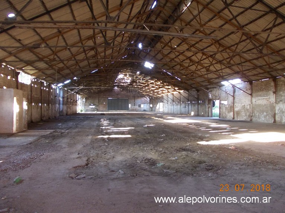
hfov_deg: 63.5
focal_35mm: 28
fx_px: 230
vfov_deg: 49.7
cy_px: 106
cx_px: 142
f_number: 2.7
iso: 200
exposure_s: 1/25
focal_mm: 4
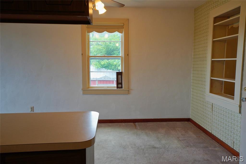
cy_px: 82
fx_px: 205
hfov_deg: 61.9
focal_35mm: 30
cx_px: 123
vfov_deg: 43.6
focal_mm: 20
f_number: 4
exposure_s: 1/160
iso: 320
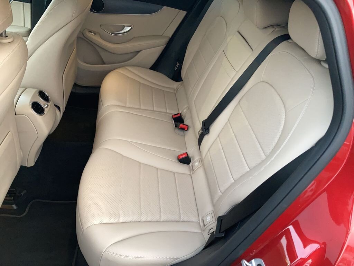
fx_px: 286
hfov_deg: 63.4
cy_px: 133
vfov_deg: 49.7
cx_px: 177
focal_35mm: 28
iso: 200
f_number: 1.8
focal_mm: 3.99
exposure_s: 1/68
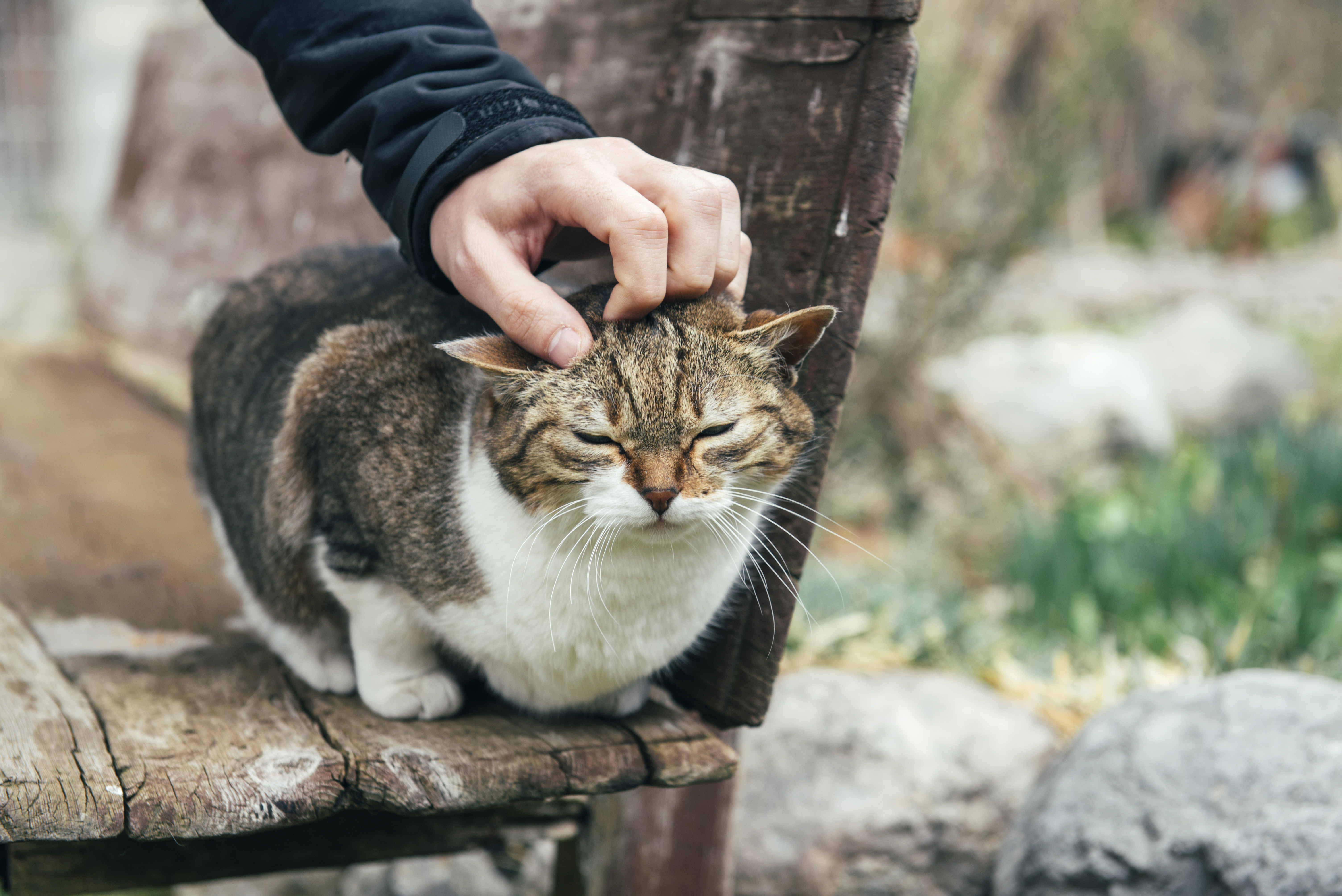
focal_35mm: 70
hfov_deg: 28.8
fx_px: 2610
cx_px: 671
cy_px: 448
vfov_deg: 19.5
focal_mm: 70
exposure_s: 1/320
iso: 400
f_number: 4.5
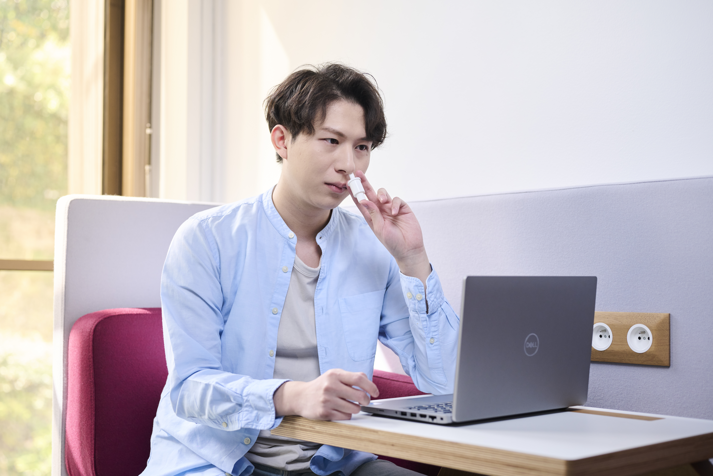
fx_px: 990
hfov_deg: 39.6
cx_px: 356
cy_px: 238
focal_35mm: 50
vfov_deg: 27.0
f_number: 2.8
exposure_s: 1/125
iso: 400
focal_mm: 50
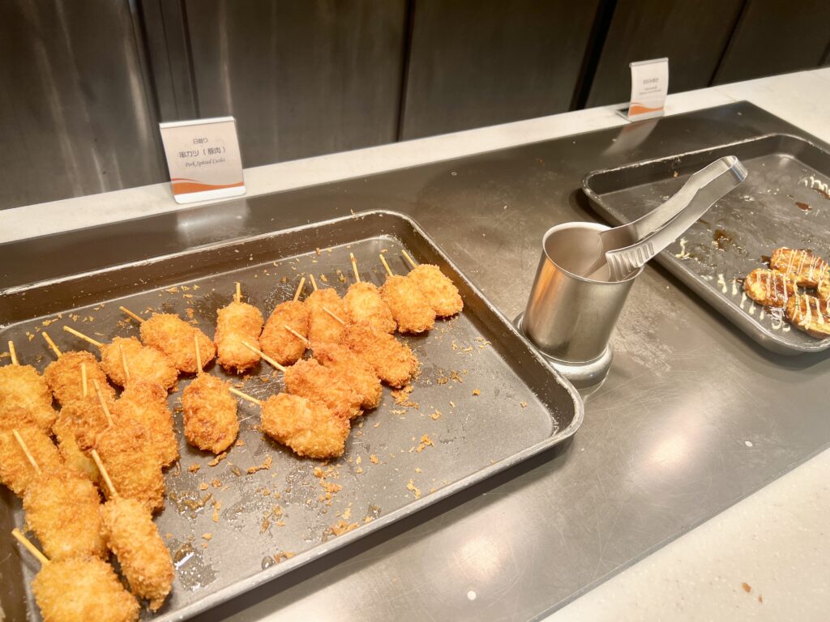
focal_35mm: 26
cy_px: 311
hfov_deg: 67.3
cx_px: 415
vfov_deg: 53.1
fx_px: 623
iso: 32
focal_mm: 5.7
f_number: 1.5
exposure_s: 1/142
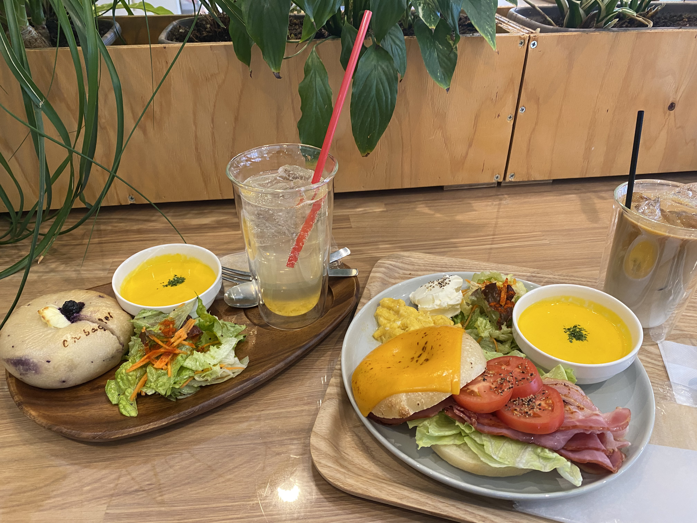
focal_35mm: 26
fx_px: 524
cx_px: 348
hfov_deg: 67.3
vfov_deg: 53.1
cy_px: 262
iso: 160
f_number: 1.8
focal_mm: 4.25
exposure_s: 1/60
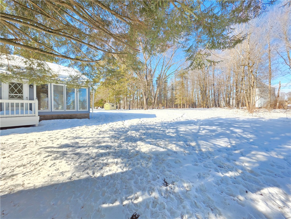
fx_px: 109
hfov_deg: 106.2
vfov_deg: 89.9
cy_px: 110
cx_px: 146
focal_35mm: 13
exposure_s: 1/389
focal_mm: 2.2
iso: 40
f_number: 1.9
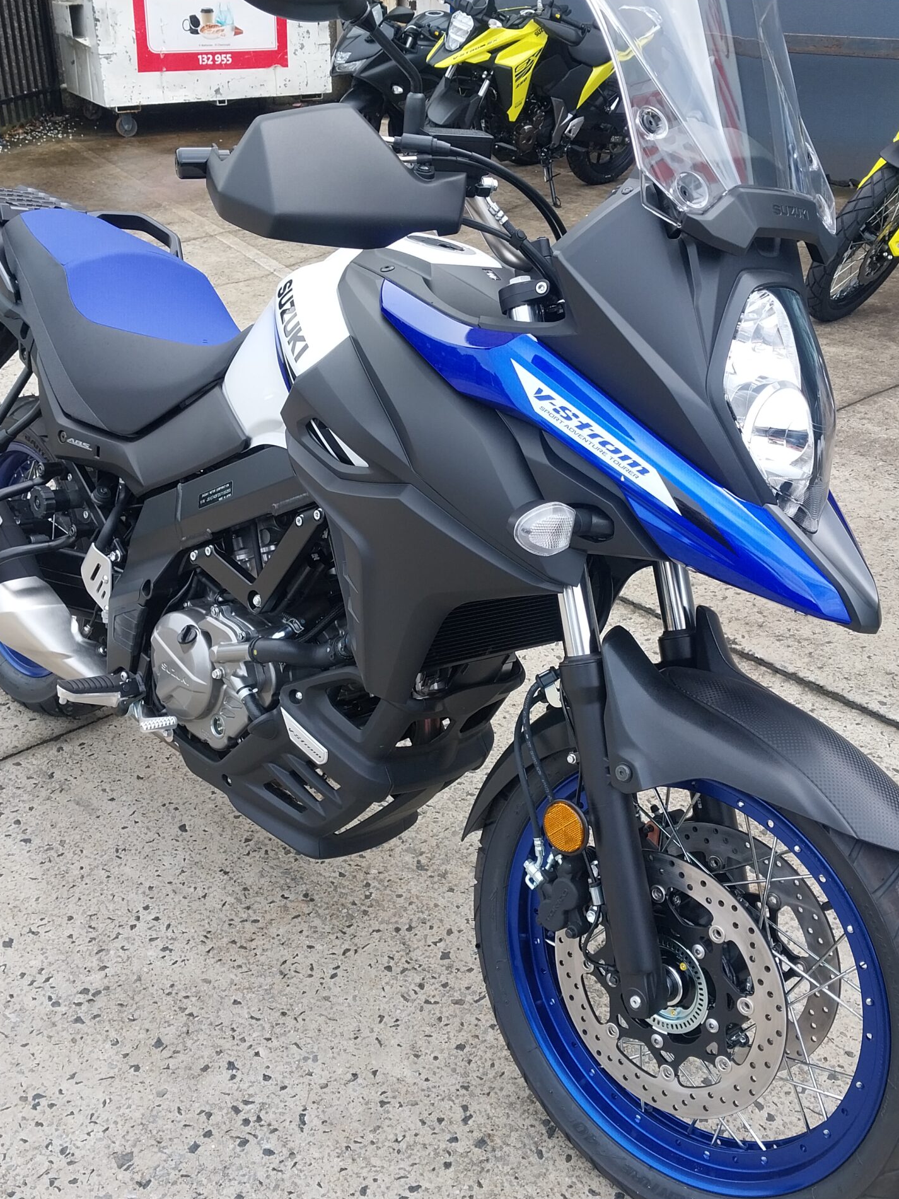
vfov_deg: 52.6
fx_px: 1212
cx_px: 439
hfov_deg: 40.7
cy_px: 600
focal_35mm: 35
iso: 20
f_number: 1.8
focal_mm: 4
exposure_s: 1/173
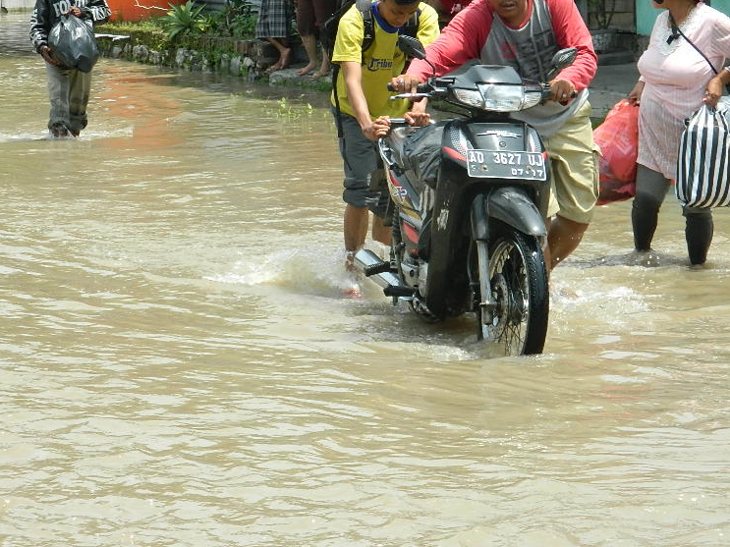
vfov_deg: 10.4
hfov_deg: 13.9
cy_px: 186
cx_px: 301
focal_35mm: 142
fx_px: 2994
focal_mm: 18.6
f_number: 4.5
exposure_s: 1/500
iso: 160
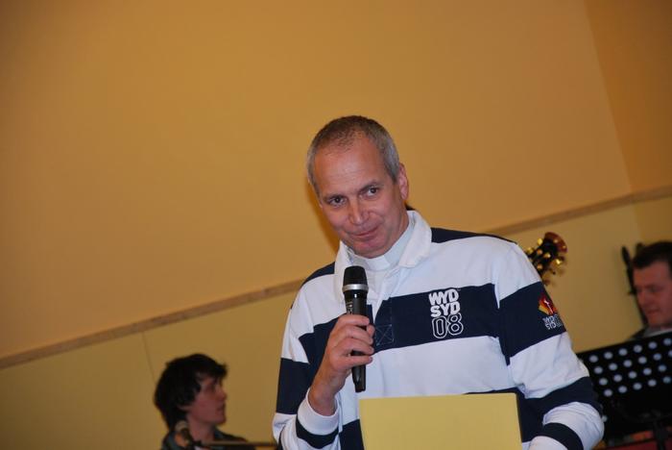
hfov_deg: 13.0
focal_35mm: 158
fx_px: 2942
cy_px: 225
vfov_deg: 8.7
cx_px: 336
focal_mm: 105
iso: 450
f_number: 5.6
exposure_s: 1/60
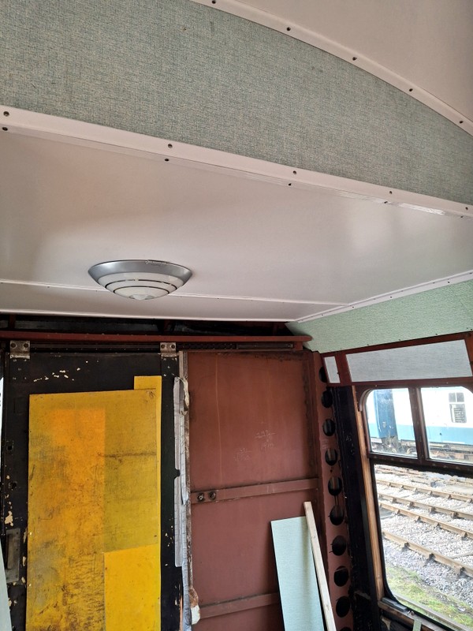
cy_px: 316
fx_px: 455
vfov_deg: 69.4
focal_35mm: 25
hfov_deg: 54.9
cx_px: 236
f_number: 1.8
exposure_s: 1/100
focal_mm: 4.69
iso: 50
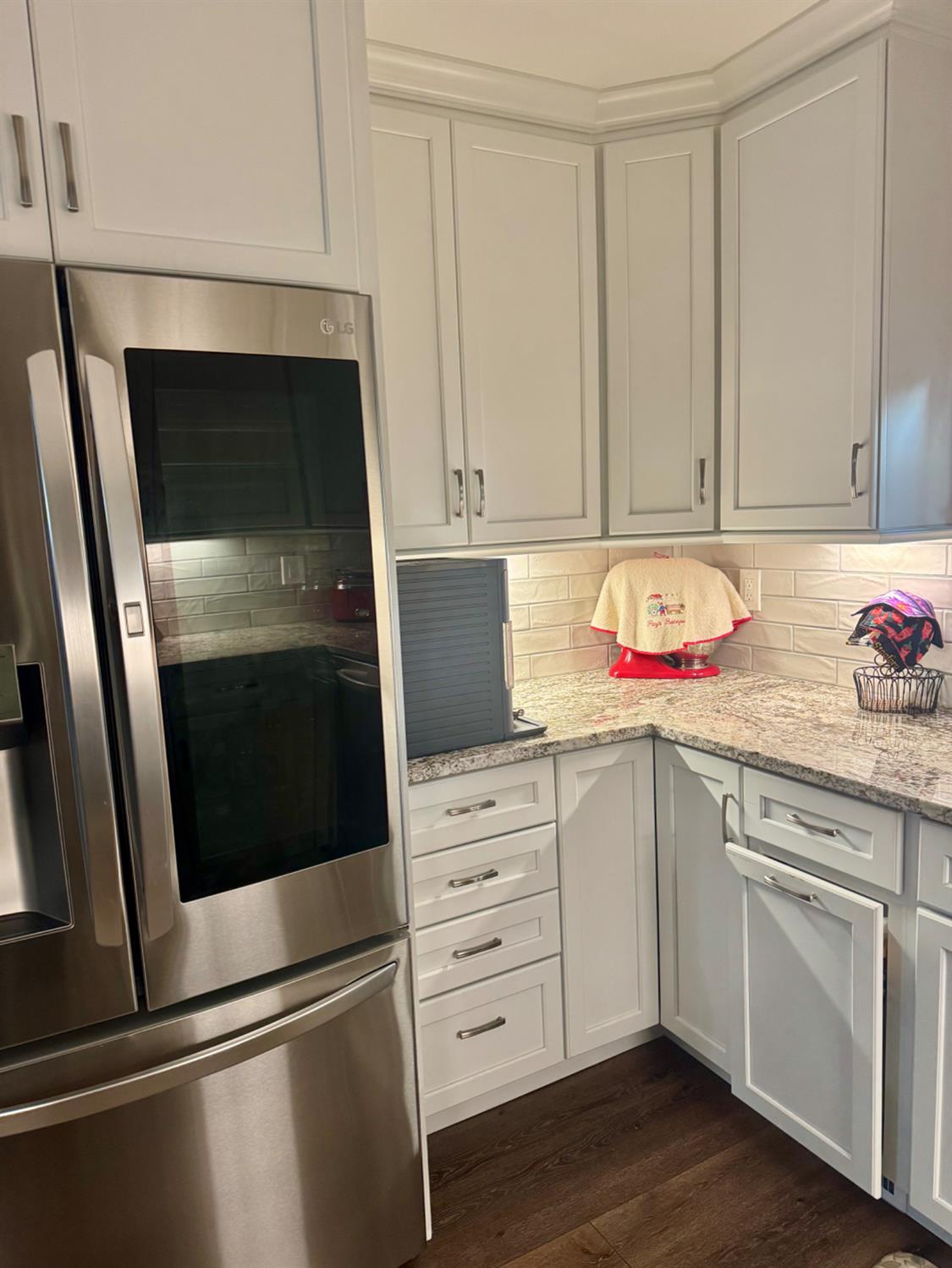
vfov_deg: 71.6
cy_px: 634
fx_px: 880
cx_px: 476
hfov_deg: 56.8
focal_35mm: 24
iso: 250
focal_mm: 6.76
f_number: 1.78
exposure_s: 1/60
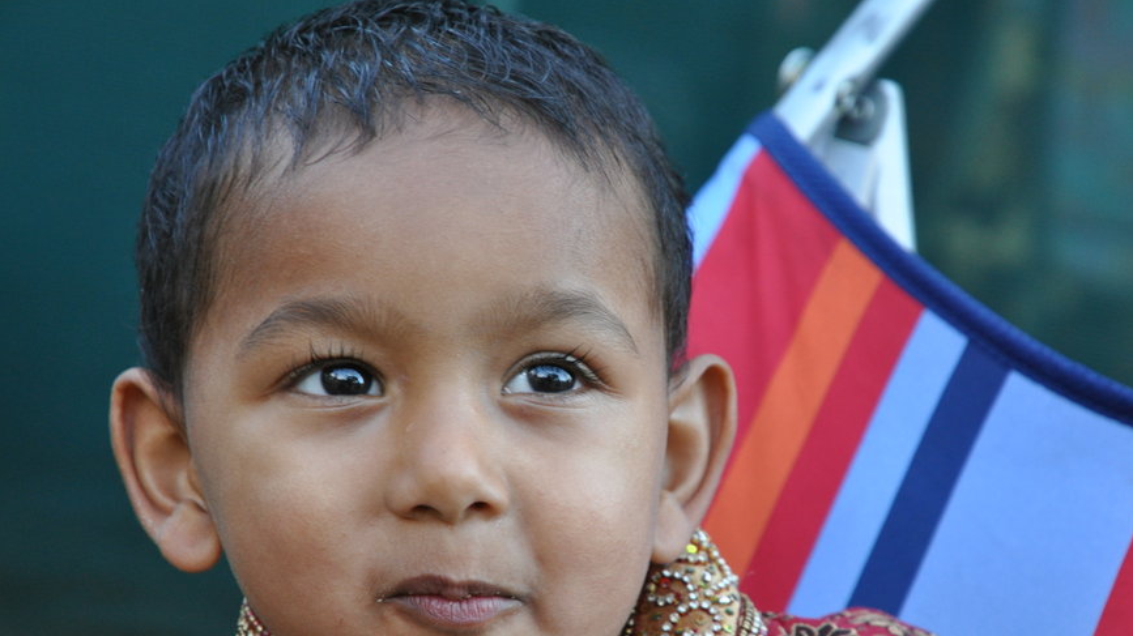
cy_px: 401
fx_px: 4734
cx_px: 605
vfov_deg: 7.7
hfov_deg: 13.6
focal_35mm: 158
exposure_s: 1/60
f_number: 5.6
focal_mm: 85
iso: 800
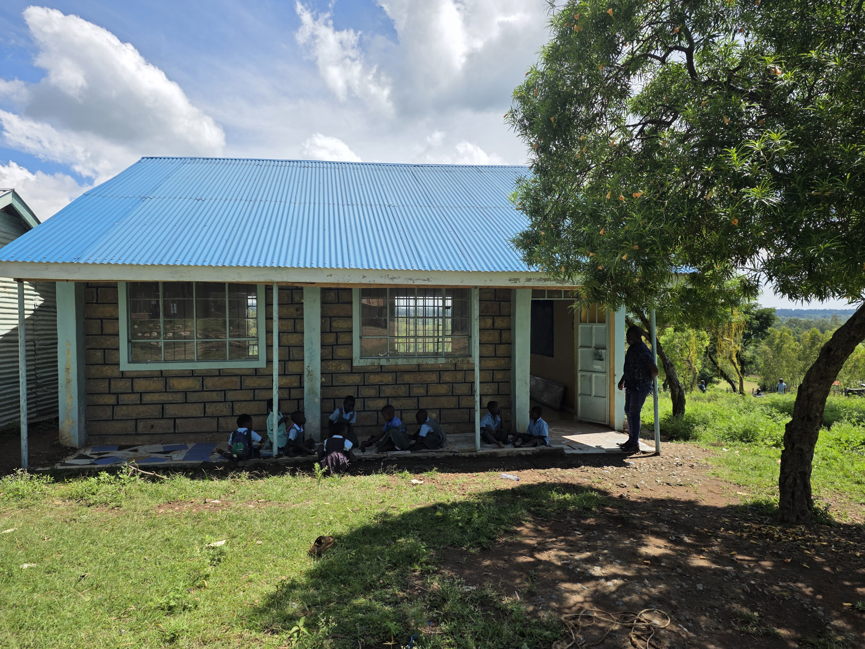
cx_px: 432
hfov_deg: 73.9
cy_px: 324
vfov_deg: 58.9
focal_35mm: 23
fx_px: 575
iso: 80
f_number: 1.7
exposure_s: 1/5447
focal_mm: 6.25
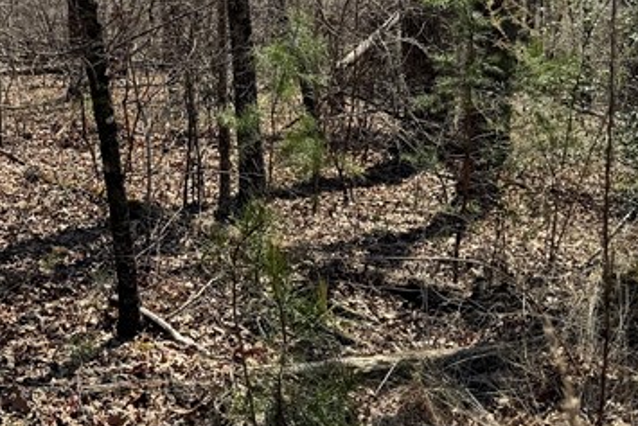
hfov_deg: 27.6
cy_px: 18
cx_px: 142
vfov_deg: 18.5
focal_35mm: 72
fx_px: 1276
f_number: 1.78
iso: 80
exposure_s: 1/1366
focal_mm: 6.86
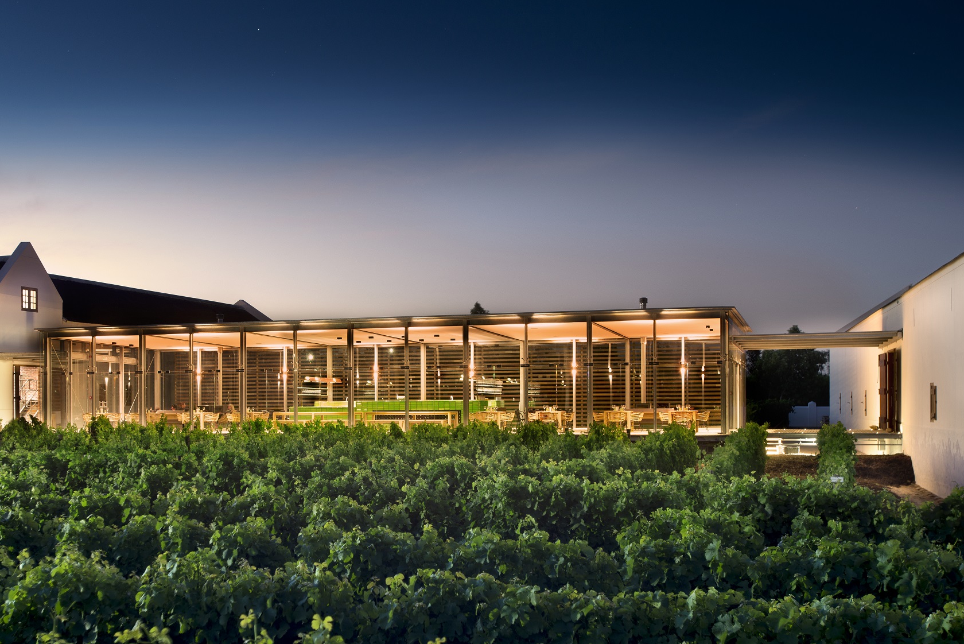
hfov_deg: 42.5
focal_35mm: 46
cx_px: 385
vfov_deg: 29.2
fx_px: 1232
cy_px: 400
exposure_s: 30
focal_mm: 35
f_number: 5.6
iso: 200
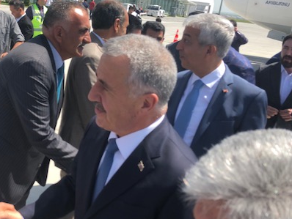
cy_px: 127
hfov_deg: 40.5
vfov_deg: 32.2
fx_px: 380
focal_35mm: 45
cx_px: 62
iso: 20
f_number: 1.8
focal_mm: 4
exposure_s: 1/960
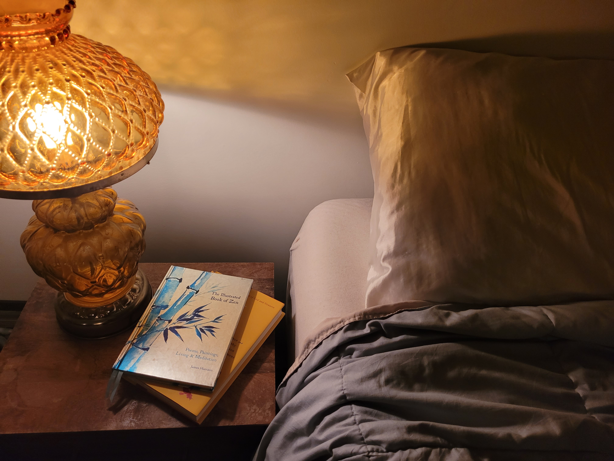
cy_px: 230
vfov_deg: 53.1
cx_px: 307
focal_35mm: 26
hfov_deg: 67.3
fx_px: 461
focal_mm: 5.4
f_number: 1.8
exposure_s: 1/40
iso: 320
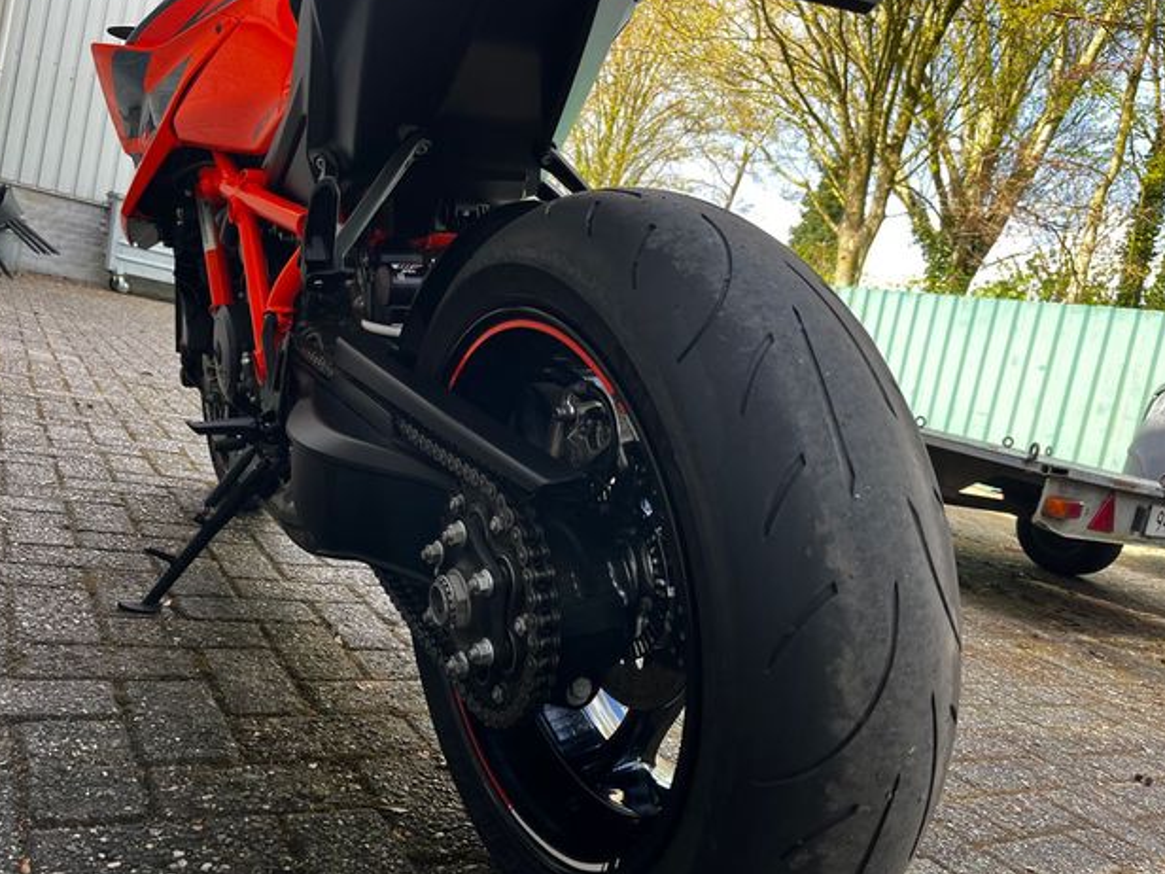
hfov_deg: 65.3
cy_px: 426
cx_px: 581
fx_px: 909
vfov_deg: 51.3
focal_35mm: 27
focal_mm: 5.1
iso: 40
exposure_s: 1/182
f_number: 1.6
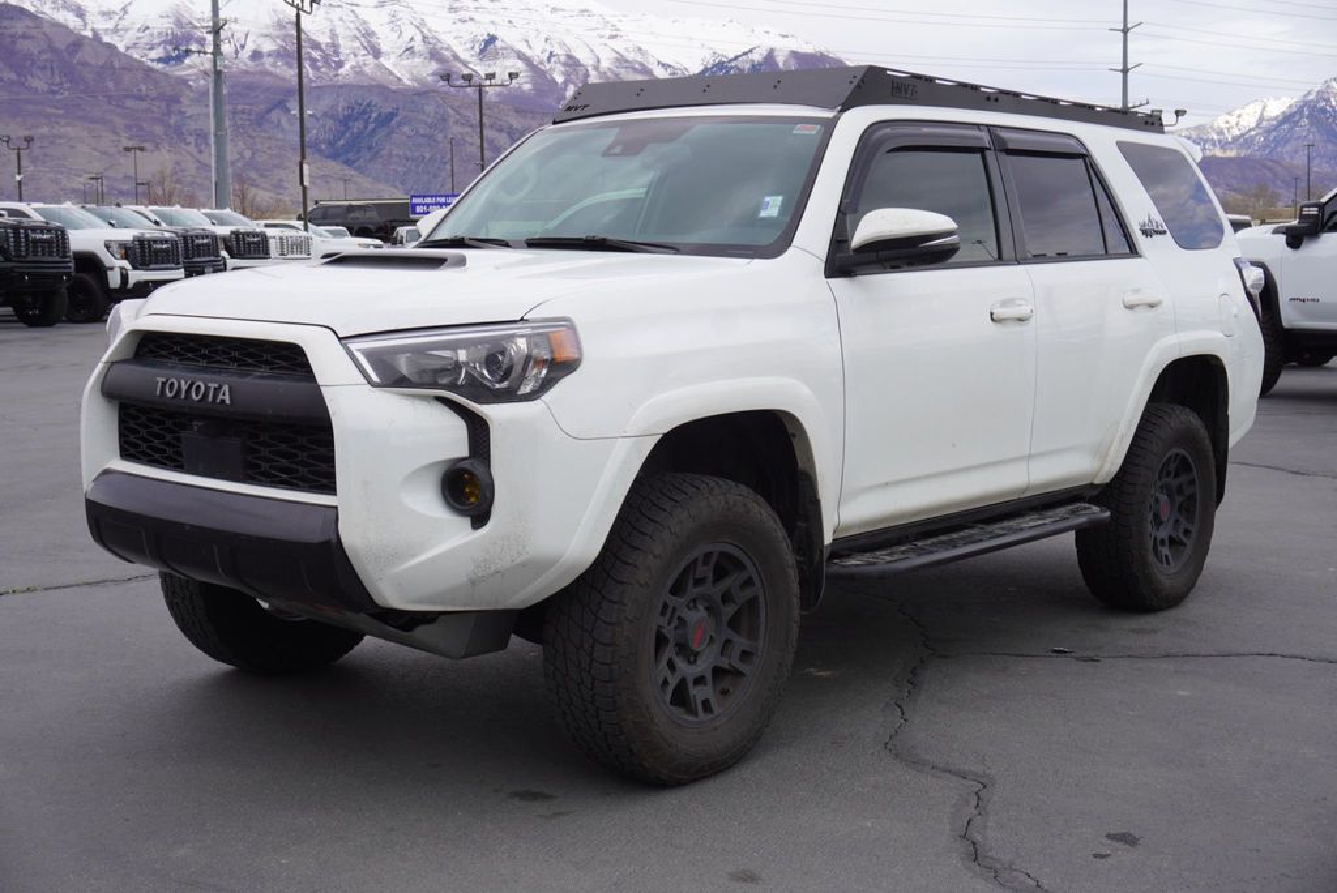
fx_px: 1672
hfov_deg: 43.6
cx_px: 668
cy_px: 446
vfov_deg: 29.9
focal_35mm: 45
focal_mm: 30
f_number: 8
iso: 100
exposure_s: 1/100
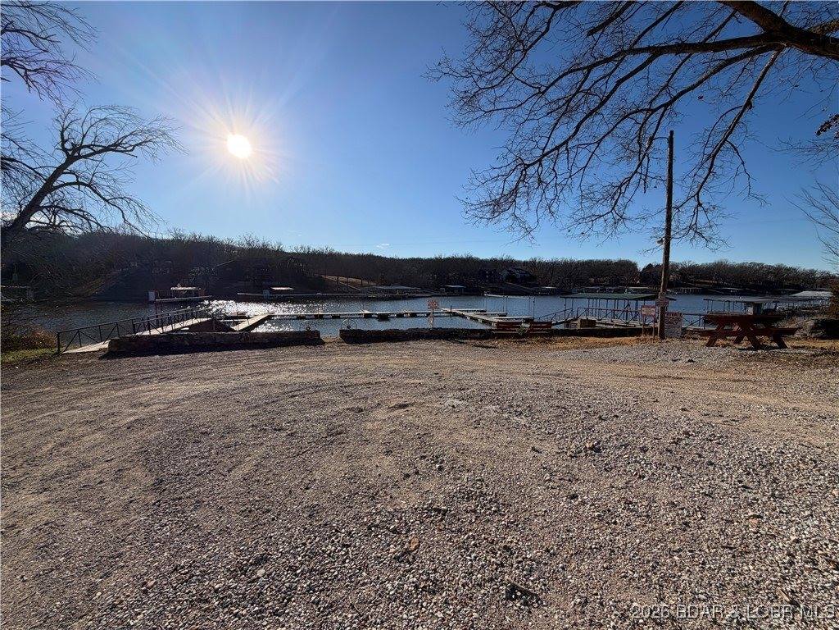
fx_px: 339
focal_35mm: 14
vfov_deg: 85.7
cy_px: 315
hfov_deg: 102.1
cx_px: 420
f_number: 2.2
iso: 25
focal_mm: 2.22
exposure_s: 1/1399
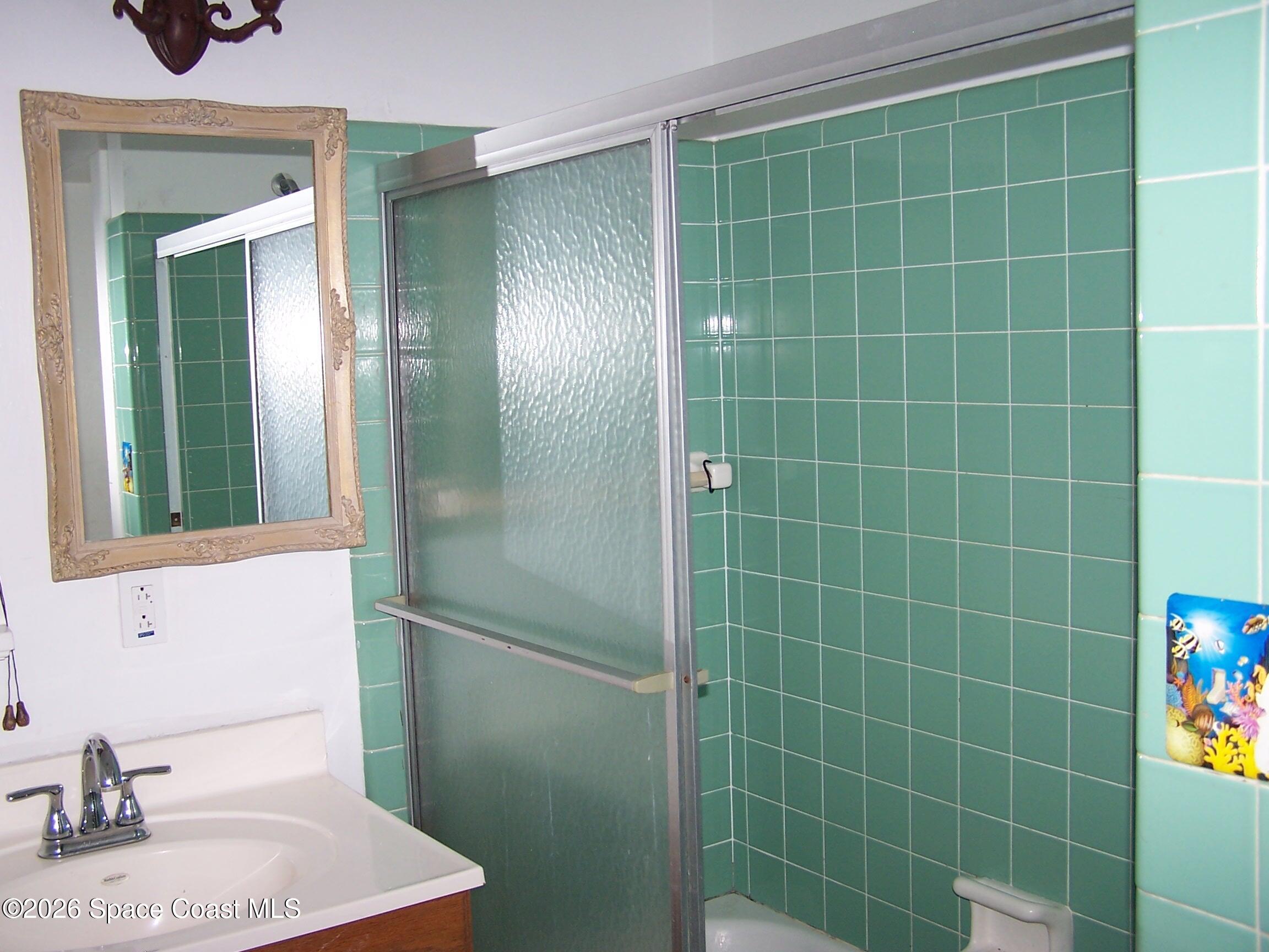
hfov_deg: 49.0
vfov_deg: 37.7
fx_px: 1393
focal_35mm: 38
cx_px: 634
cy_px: 476
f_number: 2.8
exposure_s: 1/60
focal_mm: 6.3
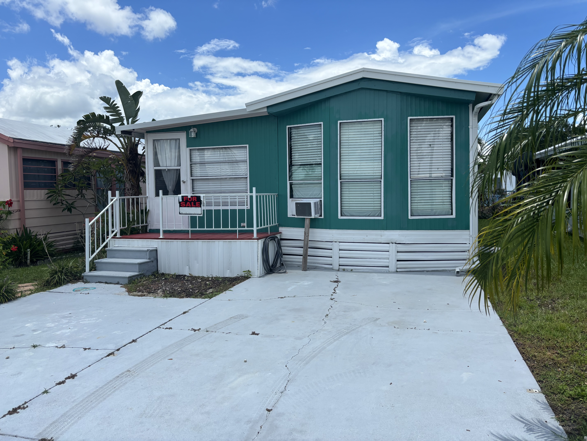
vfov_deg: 53.1
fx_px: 441
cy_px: 220
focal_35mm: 26
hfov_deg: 67.3
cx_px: 294
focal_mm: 5.96
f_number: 1.6
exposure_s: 1/4630
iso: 50
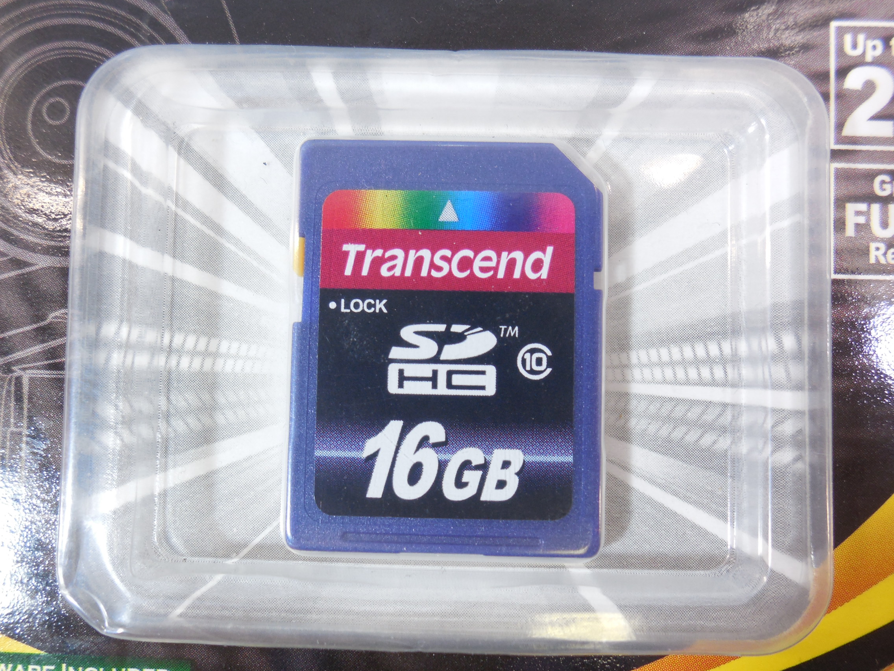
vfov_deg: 53.1
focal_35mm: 26
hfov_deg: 67.3
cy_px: 336
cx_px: 447
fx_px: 671
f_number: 3.5
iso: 200
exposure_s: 1/30
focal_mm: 4.6
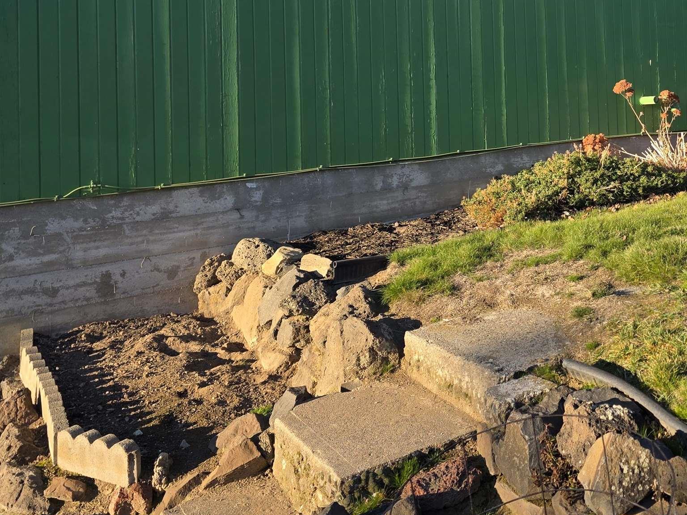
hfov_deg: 39.2
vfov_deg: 29.6
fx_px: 913
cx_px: 572
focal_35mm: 46
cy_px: 13
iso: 80
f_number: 1.7
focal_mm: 6.3
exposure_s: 1/1834
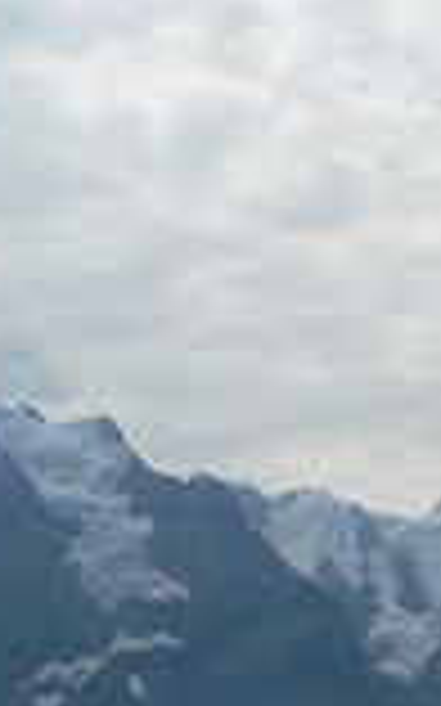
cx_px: 14
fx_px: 3580
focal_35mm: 186
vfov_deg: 10.7
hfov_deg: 7.0
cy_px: 1160
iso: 80
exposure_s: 1/1000
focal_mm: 7.7
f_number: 5.6
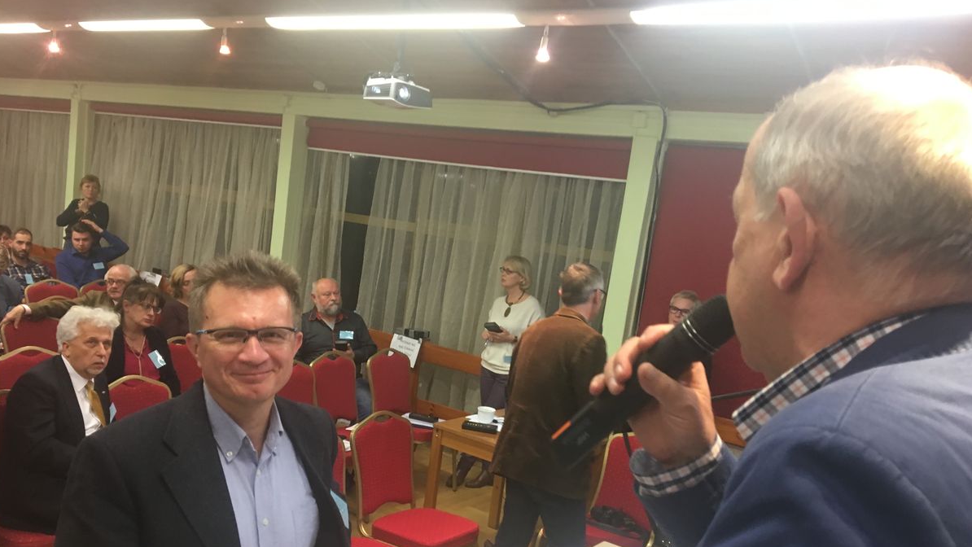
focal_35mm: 32
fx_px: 825
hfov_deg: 61.0
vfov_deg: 36.4
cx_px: 484
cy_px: 352
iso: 125
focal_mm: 4.15
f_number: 2.2
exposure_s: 1/33
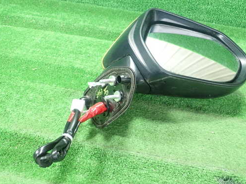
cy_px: 90
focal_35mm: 36
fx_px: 256
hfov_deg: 51.3
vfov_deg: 39.7
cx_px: 133
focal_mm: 5.5
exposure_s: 1/100
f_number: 2.3
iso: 800
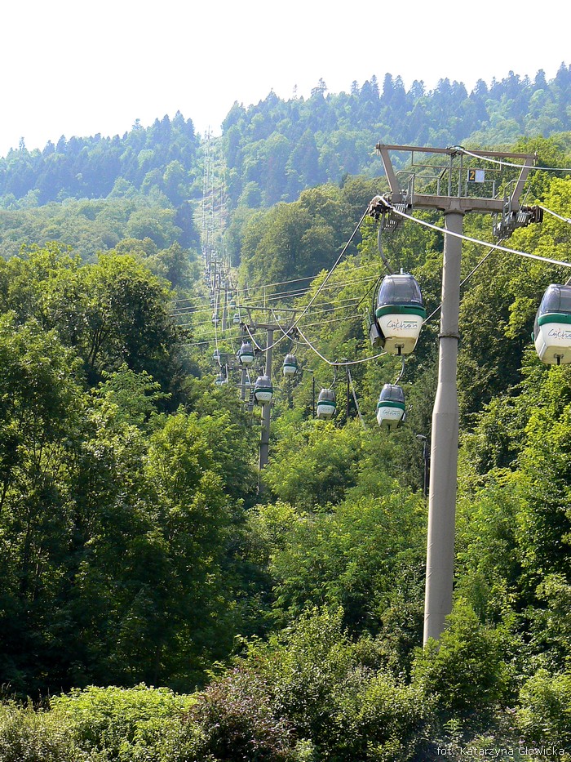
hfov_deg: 14.0
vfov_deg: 18.5
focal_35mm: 106
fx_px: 2331
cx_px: 286
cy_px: 381
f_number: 6.3
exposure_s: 1/320
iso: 100
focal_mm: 14.5
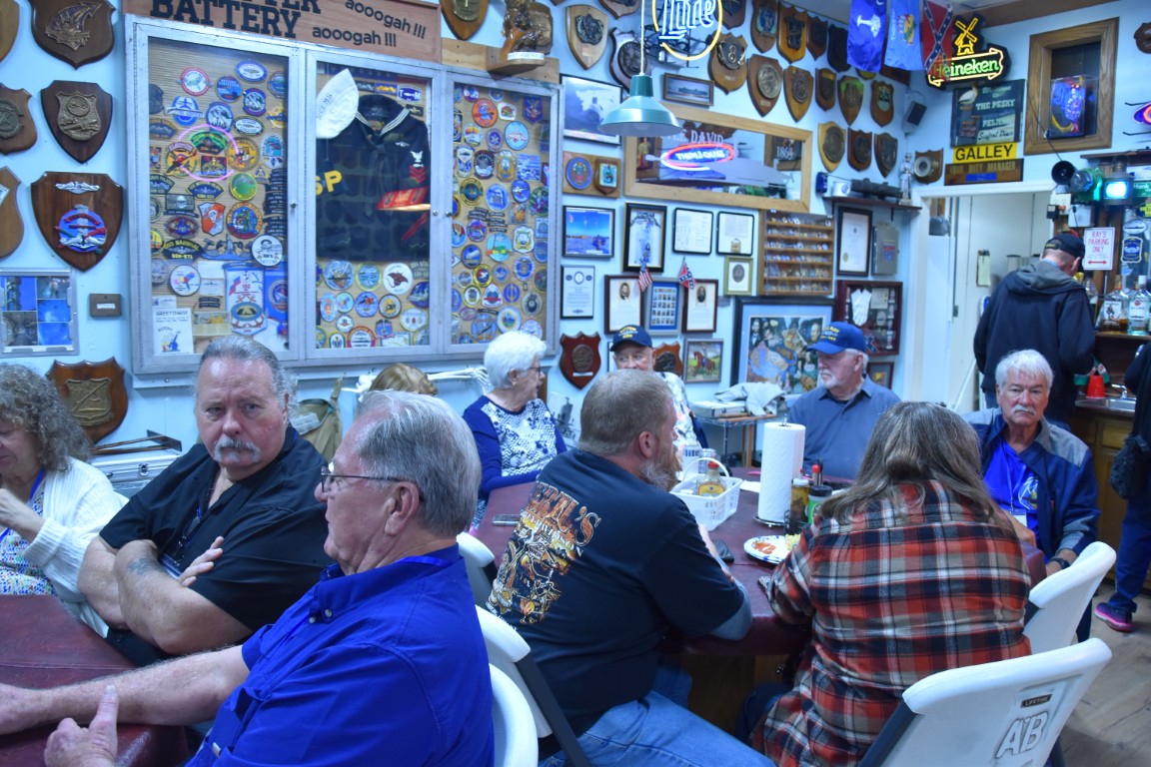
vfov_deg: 47.9
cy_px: 384
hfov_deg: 67.4
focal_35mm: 27
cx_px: 576
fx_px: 863
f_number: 4
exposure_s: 1/60
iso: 720
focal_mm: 18
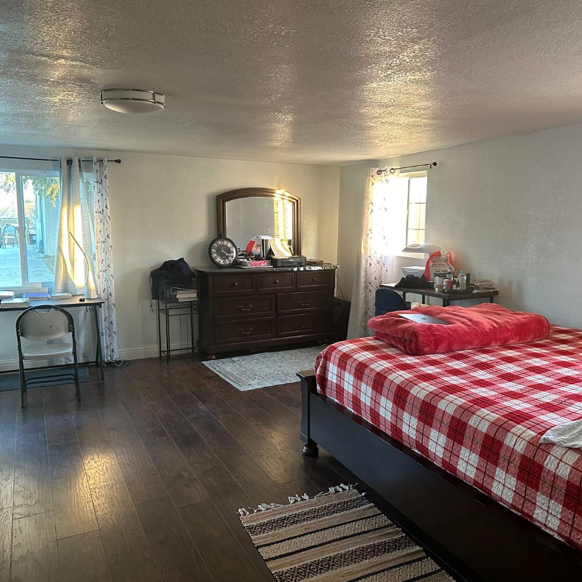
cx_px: 330
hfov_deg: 55.4
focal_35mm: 29
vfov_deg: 55.6
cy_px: 292
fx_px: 552
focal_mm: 6.86
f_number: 1.78
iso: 400
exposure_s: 1/60
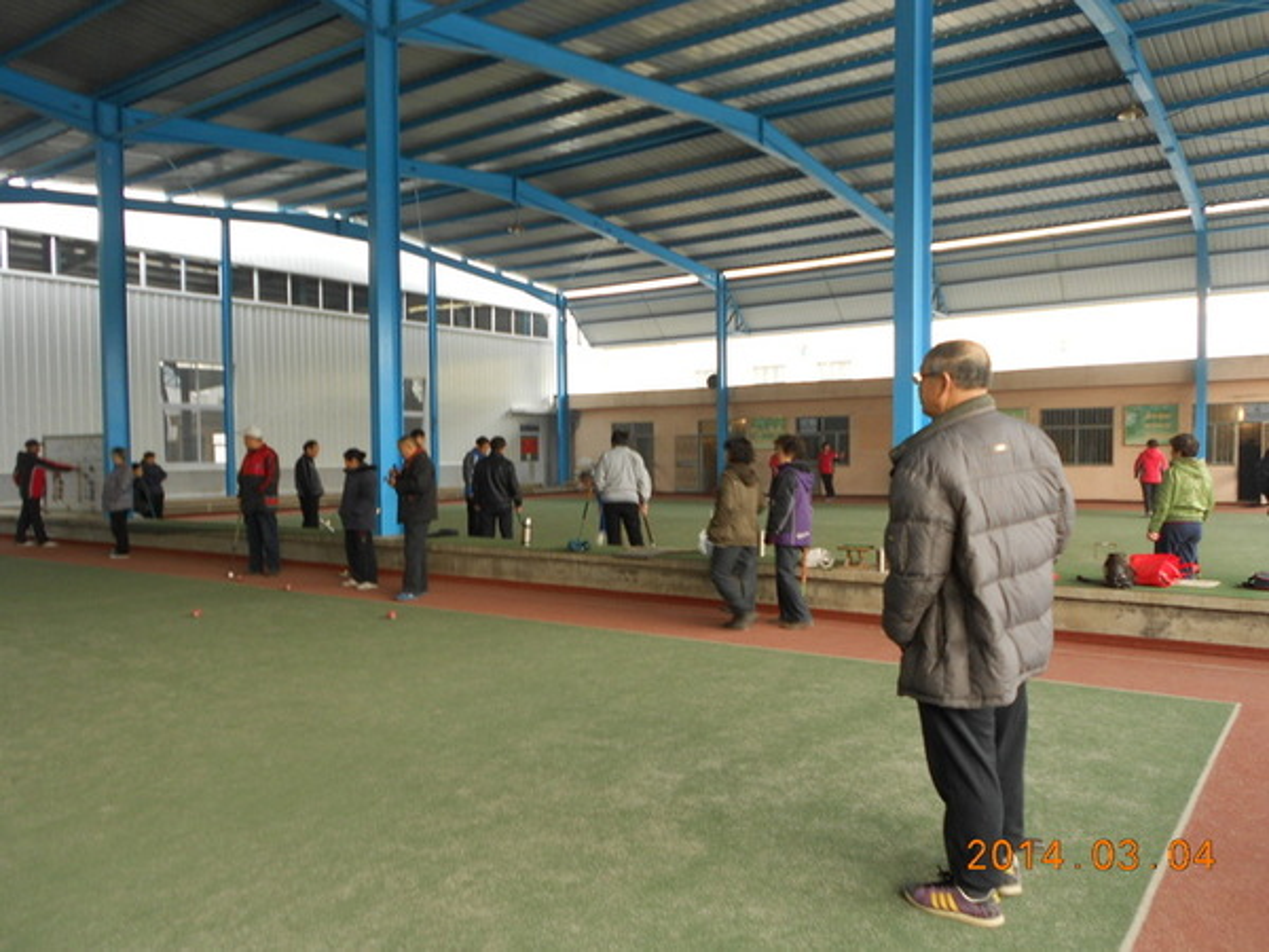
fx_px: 953
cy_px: 476
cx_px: 634
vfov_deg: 53.1
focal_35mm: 26
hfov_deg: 67.3
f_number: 3.2
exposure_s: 1/20
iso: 100
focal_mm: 4.6
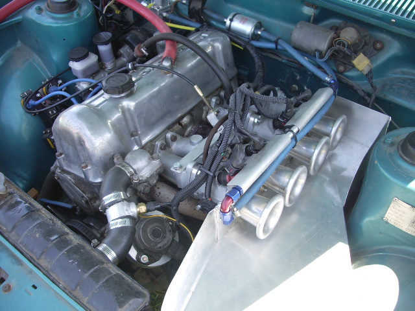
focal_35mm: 35
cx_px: 208
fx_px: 420
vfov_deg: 40.7
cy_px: 156
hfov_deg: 52.6
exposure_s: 1/100
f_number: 2.6
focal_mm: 5.8
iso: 80
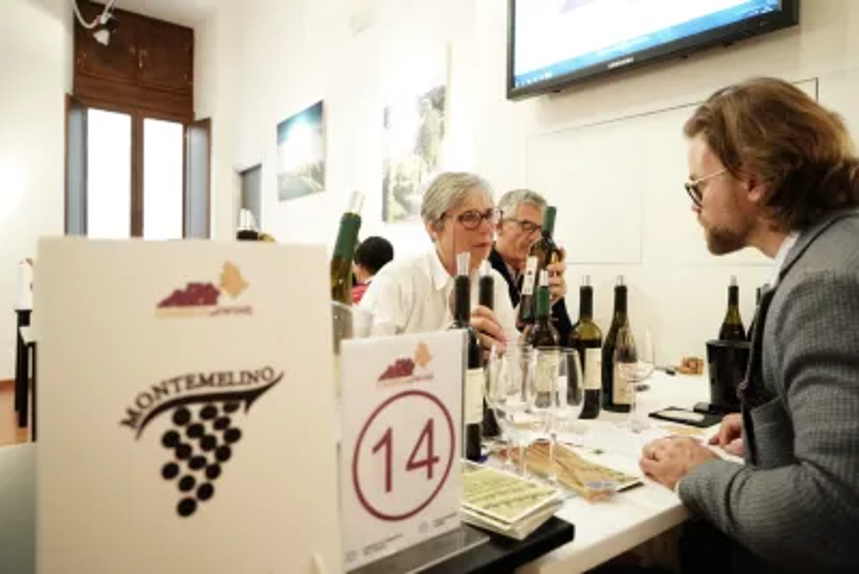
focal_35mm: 24
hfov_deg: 73.7
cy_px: 287
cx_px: 430
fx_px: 573
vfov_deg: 53.2
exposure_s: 1/125
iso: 10000
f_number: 4
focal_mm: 24
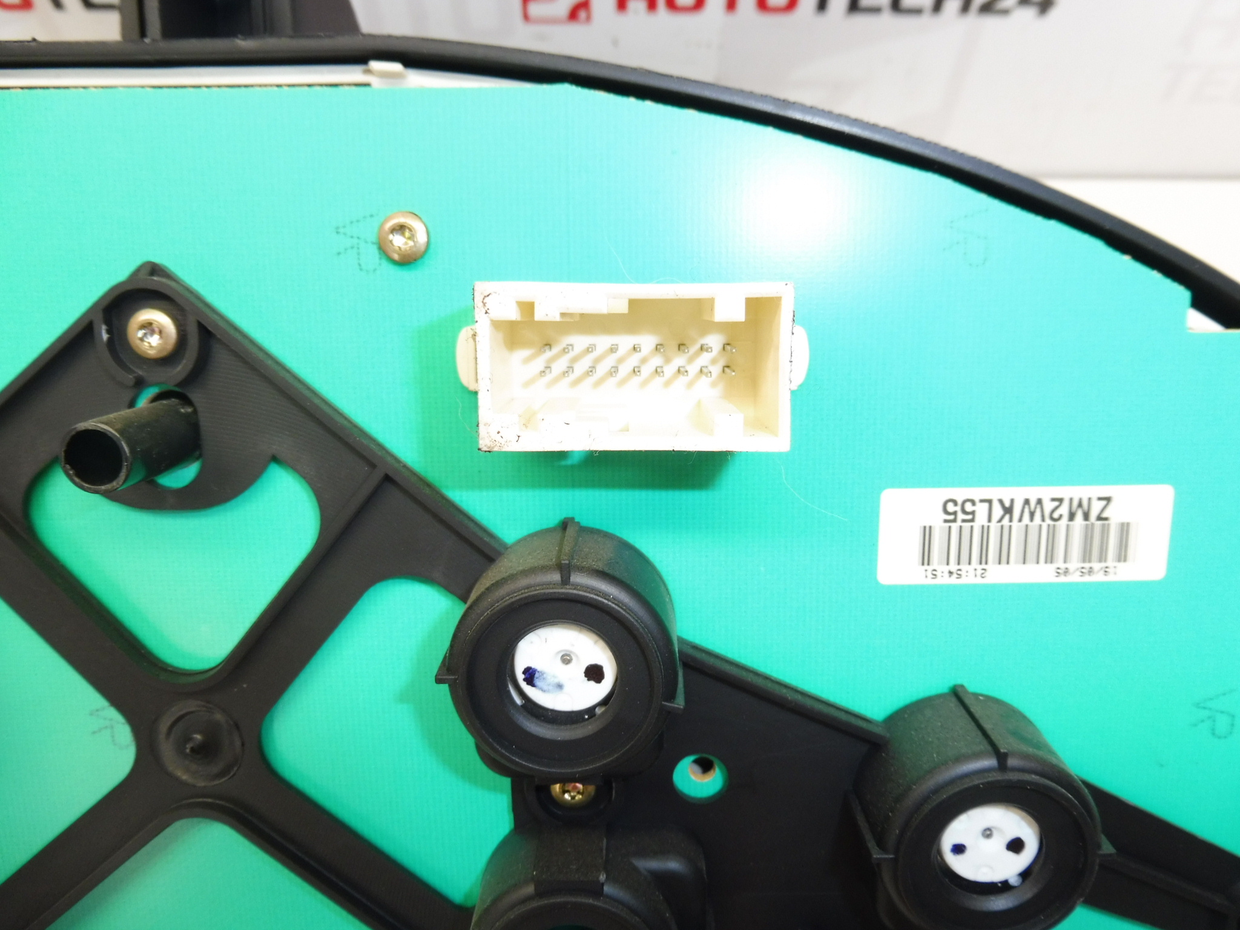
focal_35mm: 24
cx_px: 620
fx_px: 860
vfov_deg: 56.8
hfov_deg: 71.6
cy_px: 465
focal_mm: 4.3
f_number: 3.5
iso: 200
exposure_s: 1/60
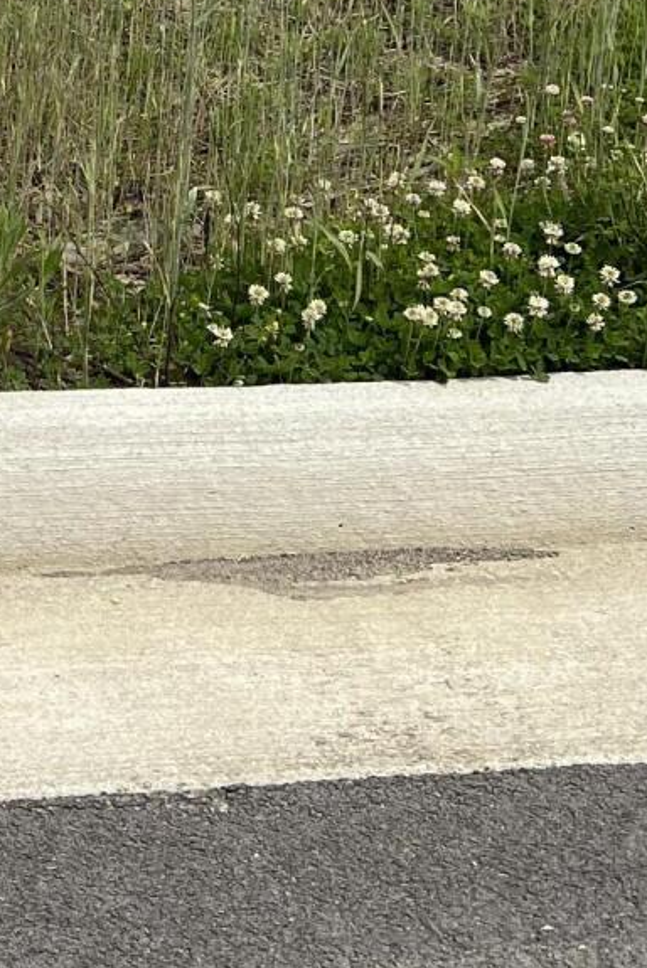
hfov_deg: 13.5
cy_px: -281
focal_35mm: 94
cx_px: -393
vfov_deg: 19.9
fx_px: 2531
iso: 50
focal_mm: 5.7
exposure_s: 1/6579
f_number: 1.5
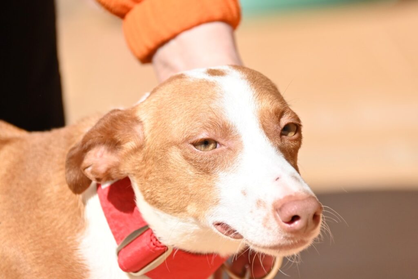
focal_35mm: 300
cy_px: 140
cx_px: 209
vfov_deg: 4.6
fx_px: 3484
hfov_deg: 6.9
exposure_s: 1/4000
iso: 900
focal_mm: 200
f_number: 5.6
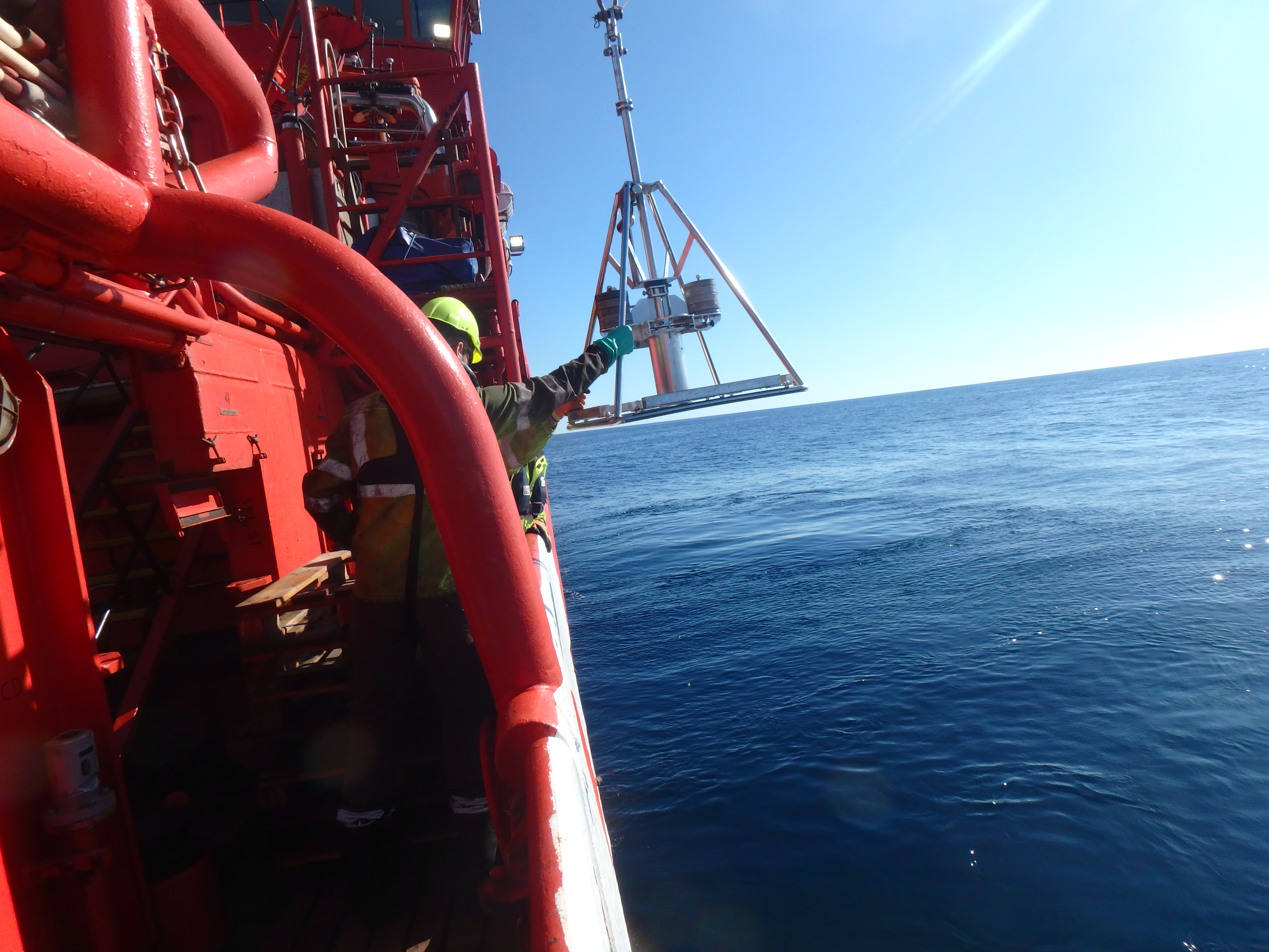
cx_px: 634
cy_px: 476
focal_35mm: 21
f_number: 6
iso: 125
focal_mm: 3.7
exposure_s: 1/500
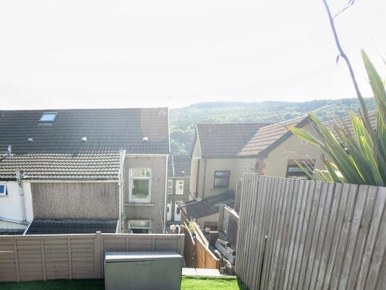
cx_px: 128
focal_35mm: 23
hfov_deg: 71.6
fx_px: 257
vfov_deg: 53.8
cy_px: 243
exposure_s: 1/333
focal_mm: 2.23
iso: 41
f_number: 1.95
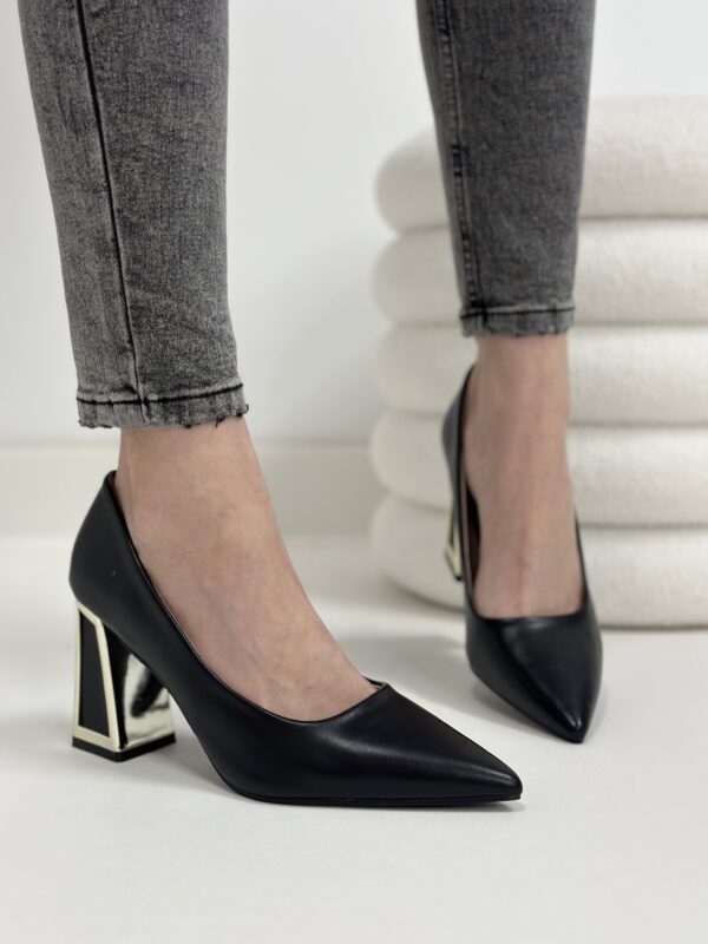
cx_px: 354
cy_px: 472
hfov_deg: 30.3
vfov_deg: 39.7
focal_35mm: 48
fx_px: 1309
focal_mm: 6.86
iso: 160
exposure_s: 1/100
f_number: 1.78
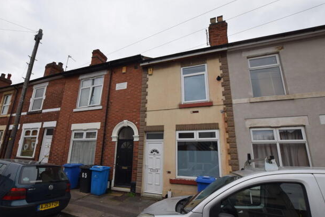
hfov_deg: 96.6
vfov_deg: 73.8
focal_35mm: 16
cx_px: 154
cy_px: 115
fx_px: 145
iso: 200
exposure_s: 1/250
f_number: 8
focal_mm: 10
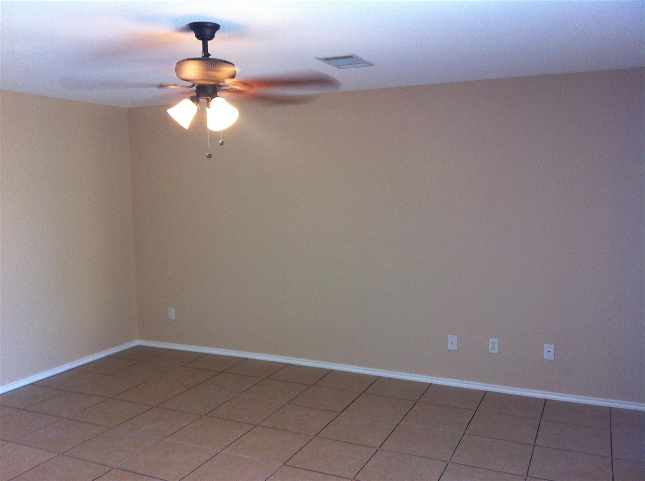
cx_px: 322
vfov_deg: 40.6
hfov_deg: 52.7
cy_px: 240
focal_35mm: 35
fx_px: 651
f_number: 2.8
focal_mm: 3.85
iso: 80
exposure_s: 1/30
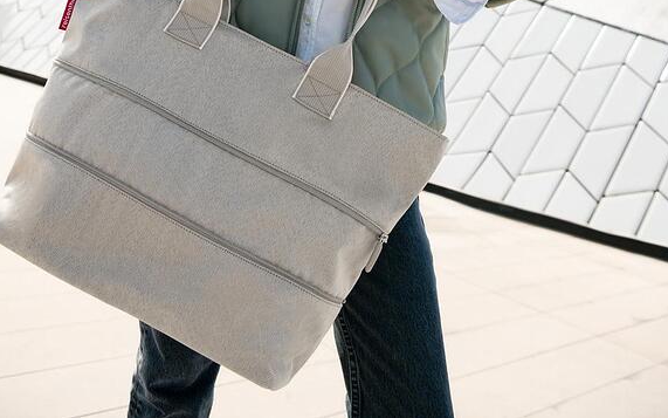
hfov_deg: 41.8
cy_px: -88
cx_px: 335
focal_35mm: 48
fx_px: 874
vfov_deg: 24.3
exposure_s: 1/800
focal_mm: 31
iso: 250
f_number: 5.6
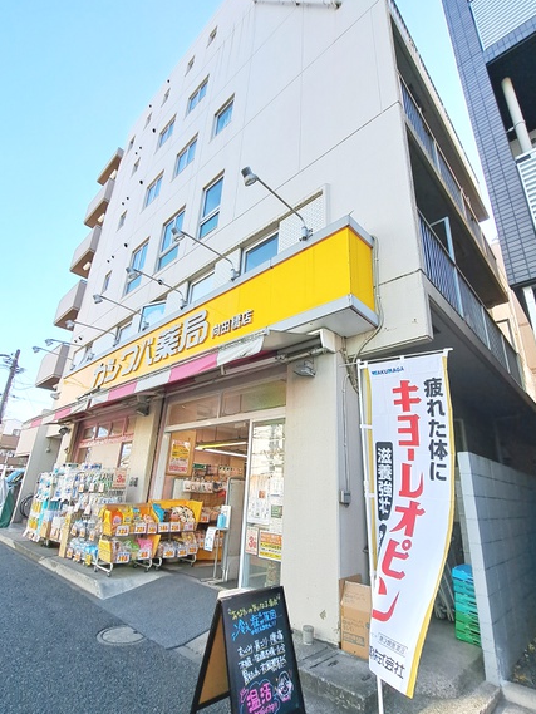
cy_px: 364
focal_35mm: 16
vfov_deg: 94.5
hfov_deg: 78.1
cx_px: 264
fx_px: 330
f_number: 2.2
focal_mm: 1.74
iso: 50
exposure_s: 1/602
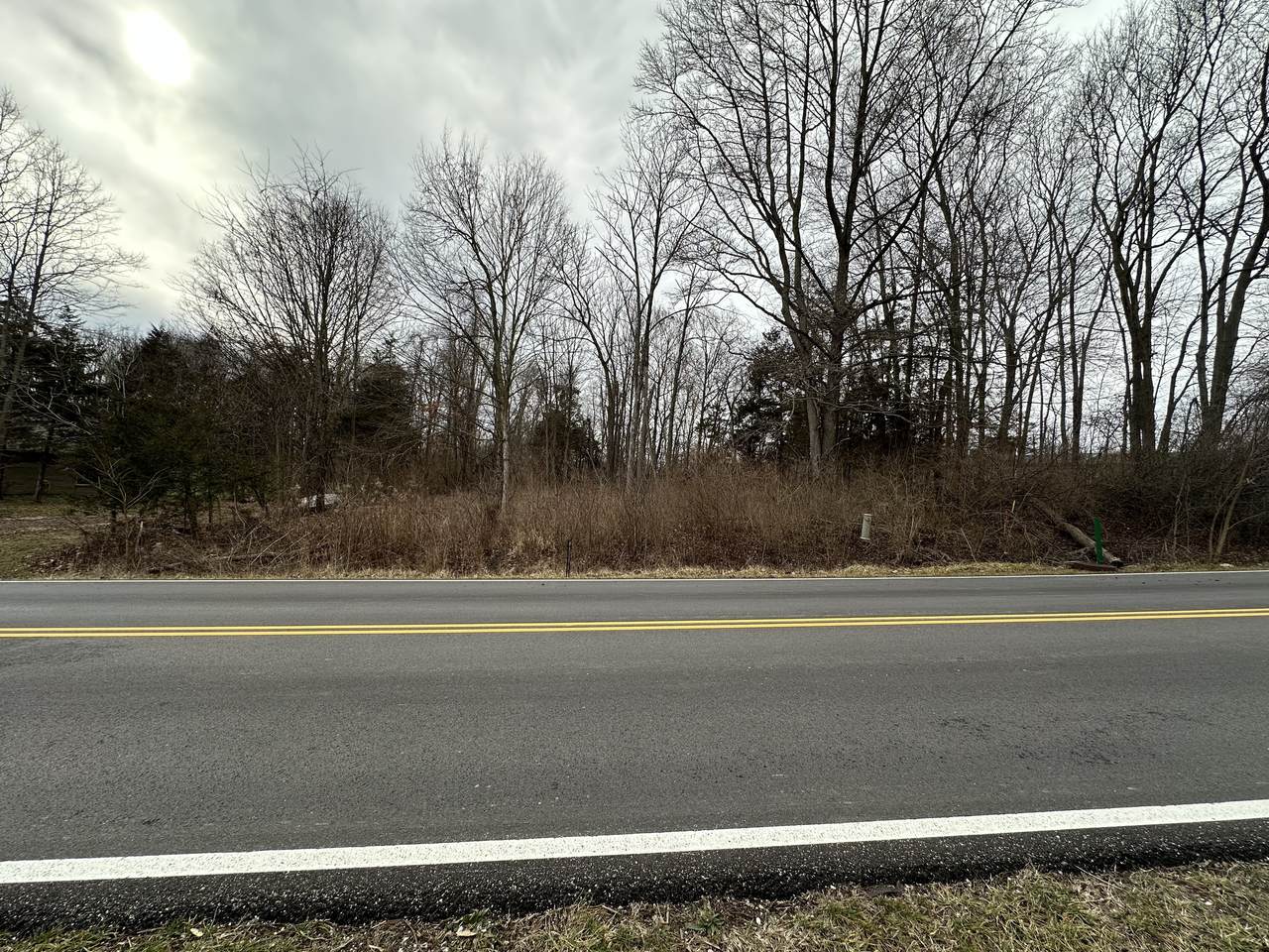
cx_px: 634
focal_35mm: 14
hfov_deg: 102.1
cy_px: 476
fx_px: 513
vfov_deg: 85.7
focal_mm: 2.22
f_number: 2.2
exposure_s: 1/442
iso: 40
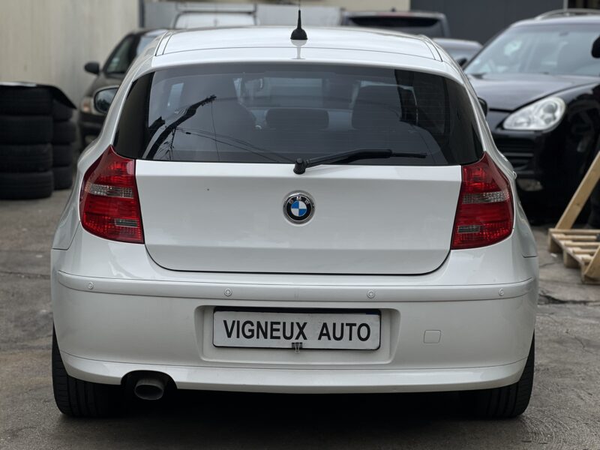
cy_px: 225
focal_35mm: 77
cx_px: 300
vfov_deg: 19.1
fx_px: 1335
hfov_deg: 25.3
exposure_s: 1/649
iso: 32
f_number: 2.8
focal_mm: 9
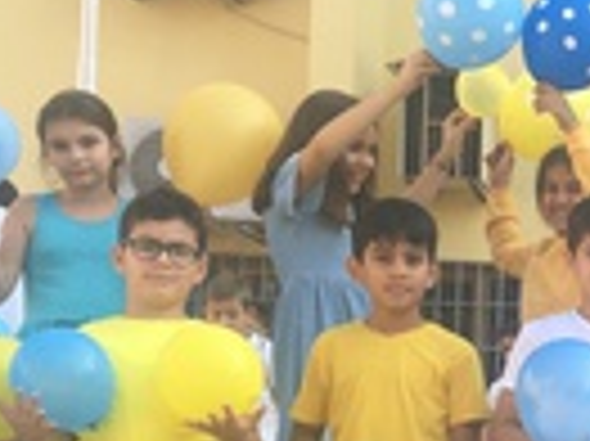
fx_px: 2009
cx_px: 993
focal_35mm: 118
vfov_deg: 12.3
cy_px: 477
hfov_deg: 15.0
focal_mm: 4.15
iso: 25
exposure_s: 1/364
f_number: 2.2
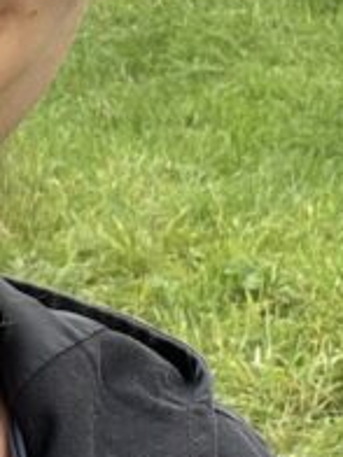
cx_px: -37
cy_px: 82
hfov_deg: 9.4
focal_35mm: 157
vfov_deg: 12.5
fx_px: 2074
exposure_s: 1/225
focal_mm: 2.71
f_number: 2.2
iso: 25
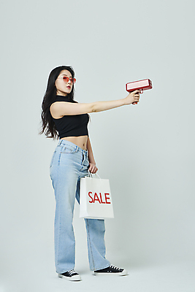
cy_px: 146
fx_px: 568
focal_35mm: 70
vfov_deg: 28.8
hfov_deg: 19.5
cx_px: 98
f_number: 11
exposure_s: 1/125
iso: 100
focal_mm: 70
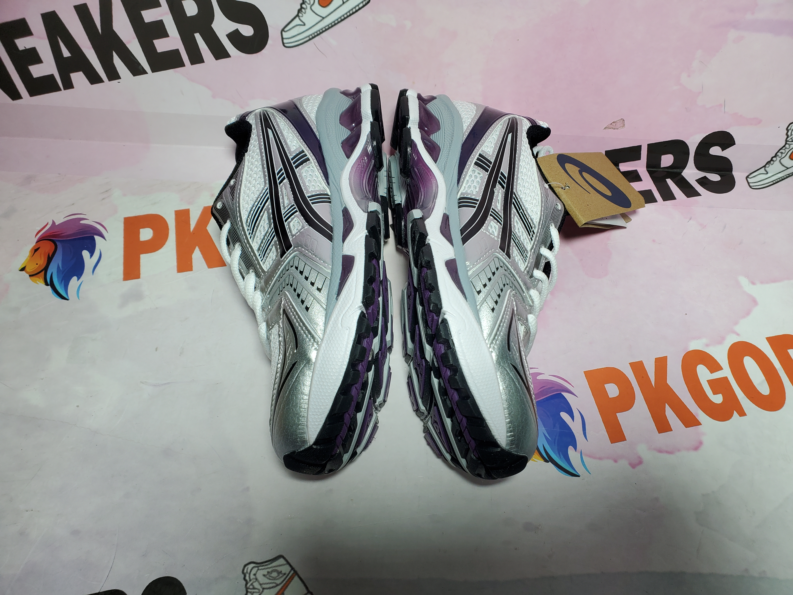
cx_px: 396
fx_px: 596
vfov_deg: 53.1
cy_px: 298
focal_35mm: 26
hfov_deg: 67.3
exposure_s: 1/267
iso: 50
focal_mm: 4.3
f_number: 2.4
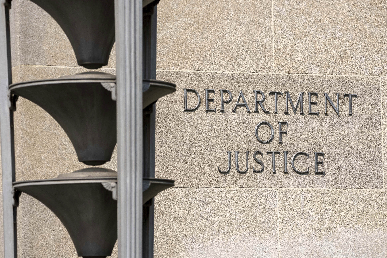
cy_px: 129
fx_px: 1924
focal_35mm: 179
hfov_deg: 11.5
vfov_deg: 7.7
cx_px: 194
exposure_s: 1/500
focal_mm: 179
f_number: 8
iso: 160
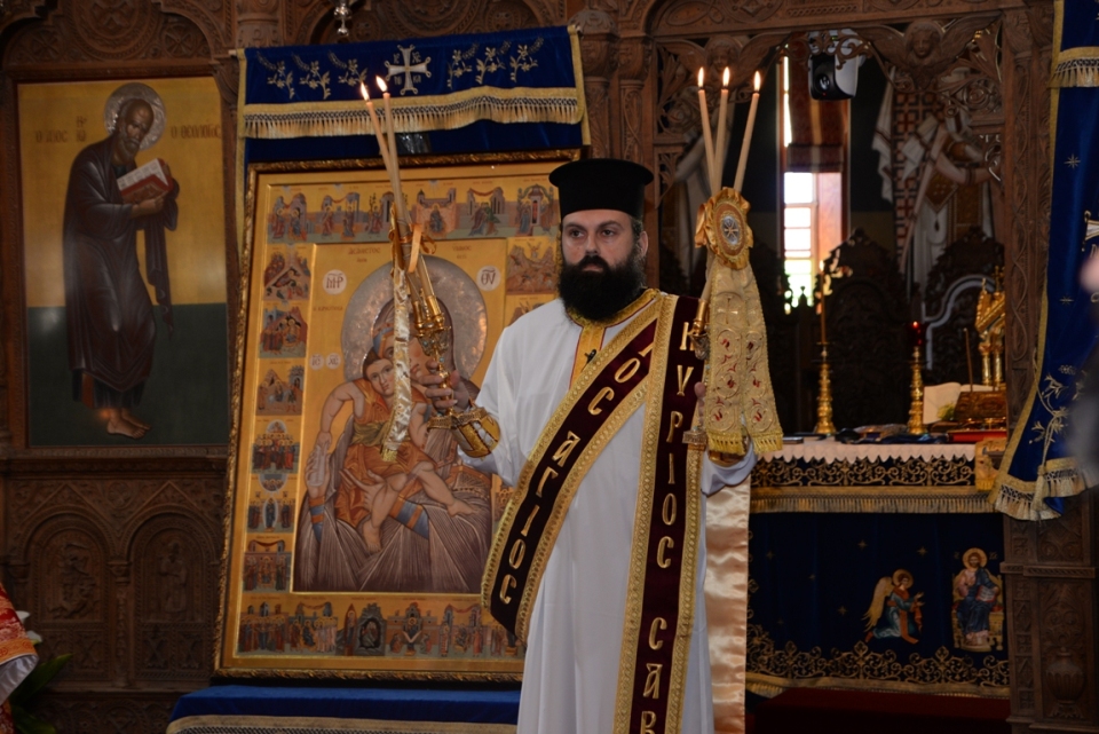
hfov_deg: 24.8
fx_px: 2504
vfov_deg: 16.7
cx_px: 550
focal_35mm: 82
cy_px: 367
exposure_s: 1/80
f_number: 5.6
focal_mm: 82
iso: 1000
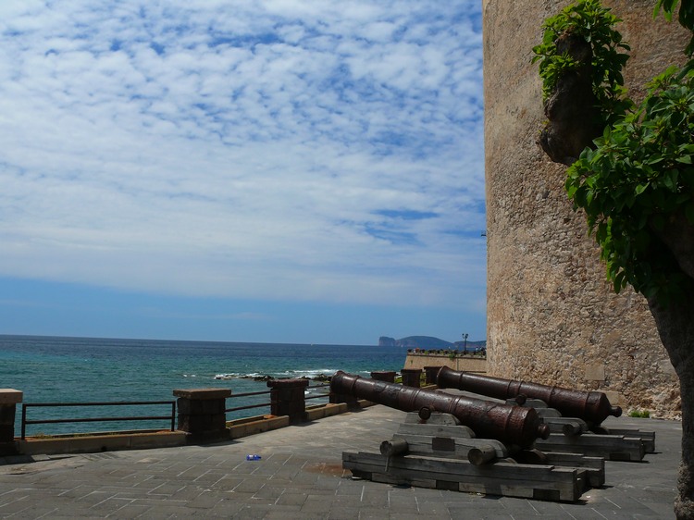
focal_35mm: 35
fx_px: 701
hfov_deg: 52.6
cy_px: 260
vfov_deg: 40.7
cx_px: 347
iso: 100
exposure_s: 1/400
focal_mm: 7.4
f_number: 5.6
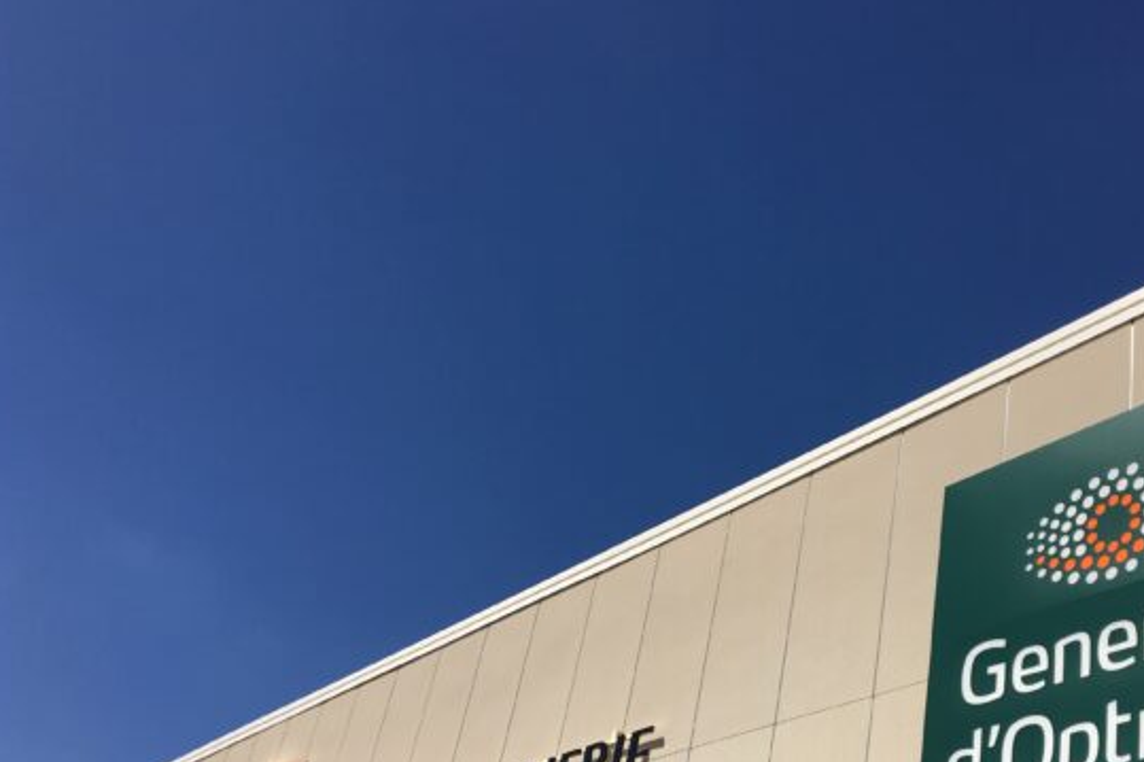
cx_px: 758
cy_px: 567
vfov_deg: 30.7
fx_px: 1366
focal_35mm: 43
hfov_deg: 44.8
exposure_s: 1/3077
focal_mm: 4.15
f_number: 2.2
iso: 25
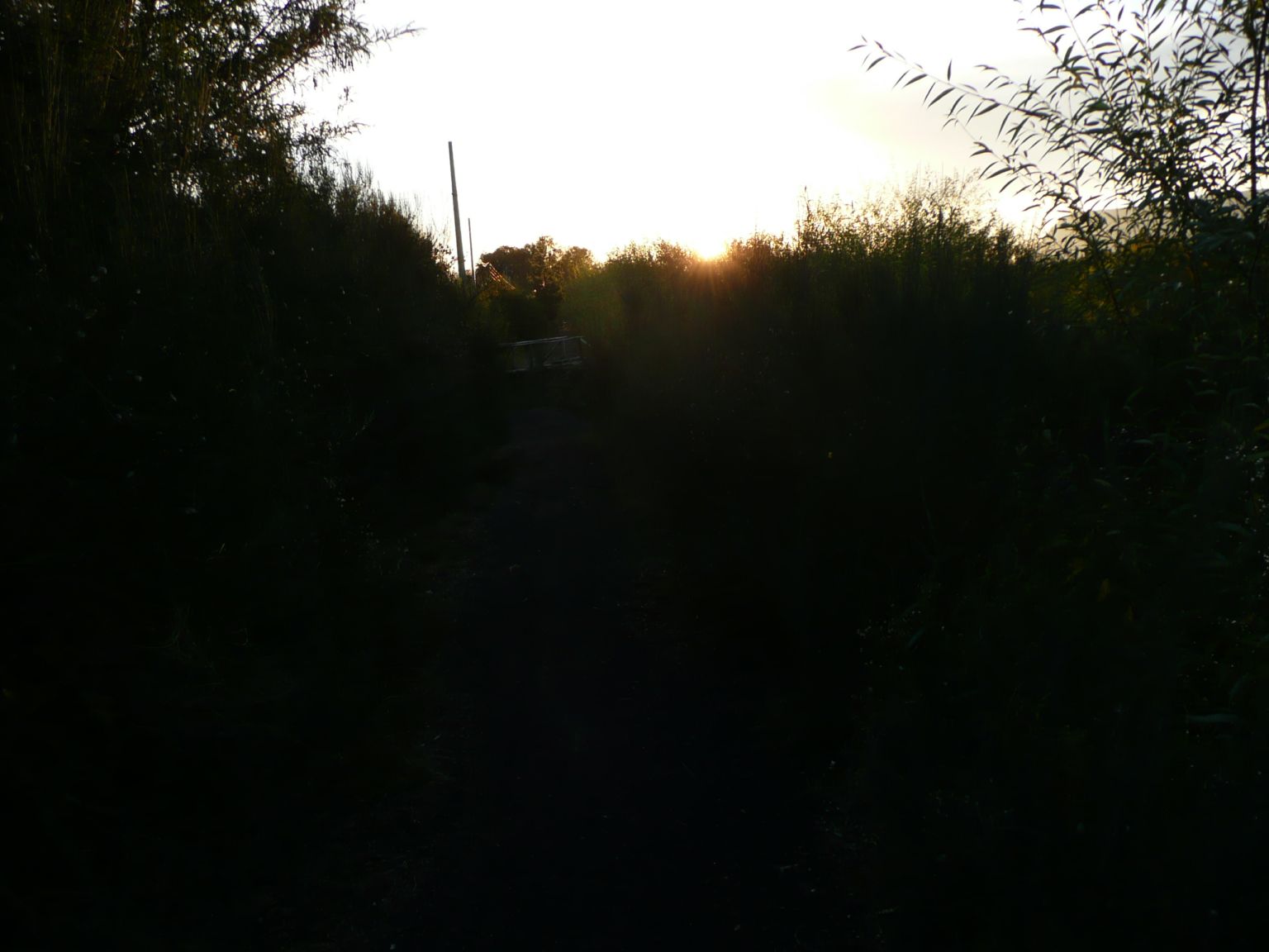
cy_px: 476
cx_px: 634
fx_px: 1026
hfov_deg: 63.4
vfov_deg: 49.7
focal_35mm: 28
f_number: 3.3
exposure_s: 1/200
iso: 100
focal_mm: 4.6
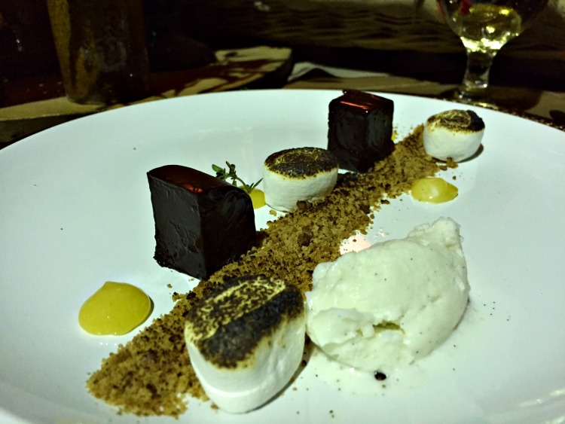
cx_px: 282
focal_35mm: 29
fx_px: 473
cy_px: 212
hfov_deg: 61.6
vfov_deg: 48.3
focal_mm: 4.15
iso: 320
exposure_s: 1/15
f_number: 2.2
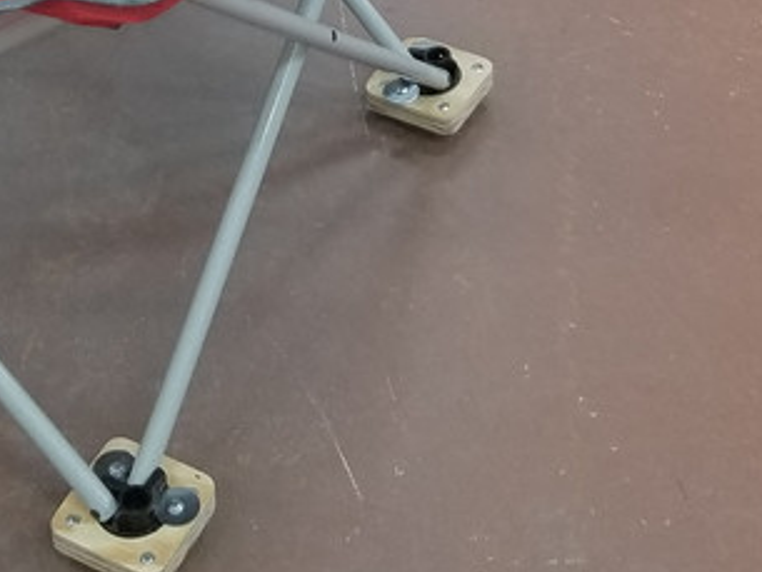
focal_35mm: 91
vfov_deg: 14.9
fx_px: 2004
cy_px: -322
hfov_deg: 21.5
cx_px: 304
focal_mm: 4.25
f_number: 1.7
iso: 100
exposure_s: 1/60
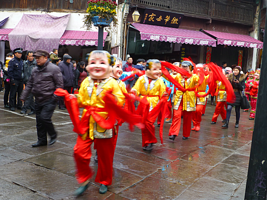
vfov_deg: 36.8
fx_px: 301
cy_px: 100
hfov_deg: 47.9
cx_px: 134
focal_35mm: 39
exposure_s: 1/30
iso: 100
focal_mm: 6.9
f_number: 7.1
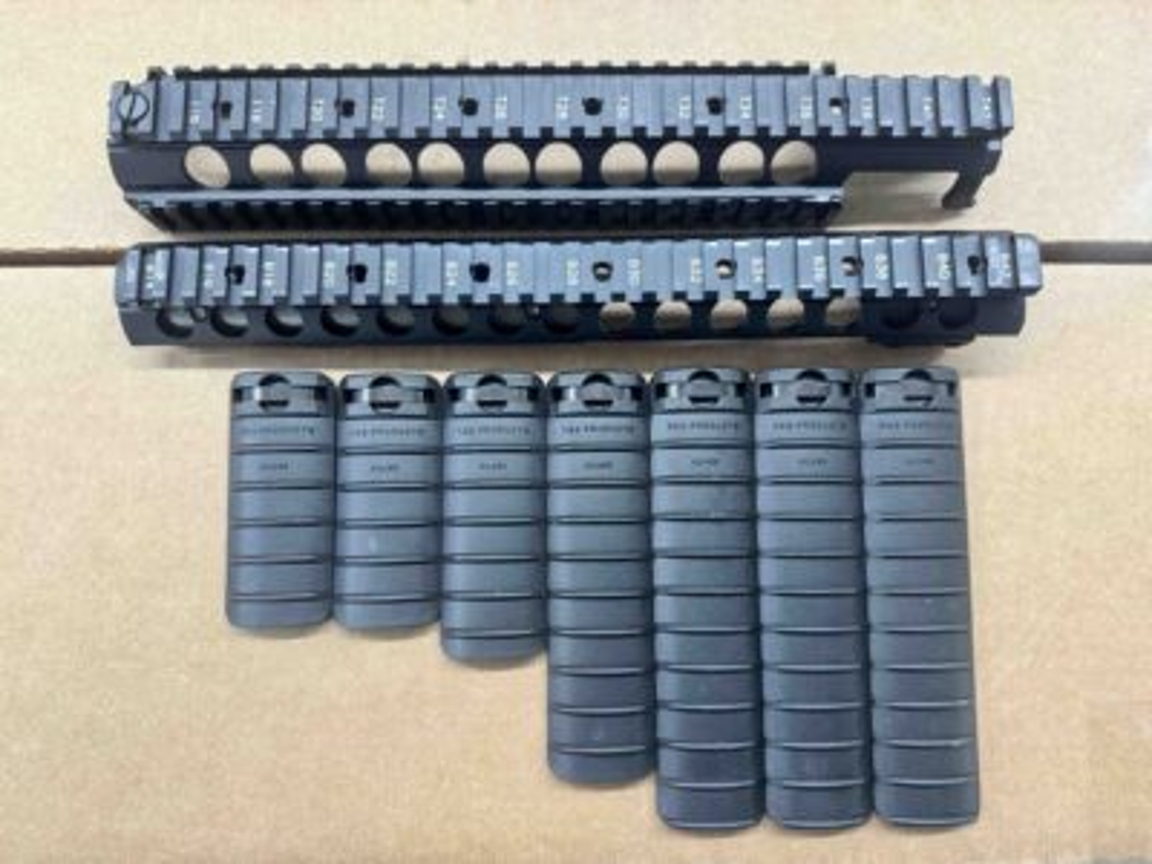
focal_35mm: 24
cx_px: 576
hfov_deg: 71.6
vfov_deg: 56.8
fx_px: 799
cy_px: 432
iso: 160
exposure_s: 1/60
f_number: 1.78
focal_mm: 6.76
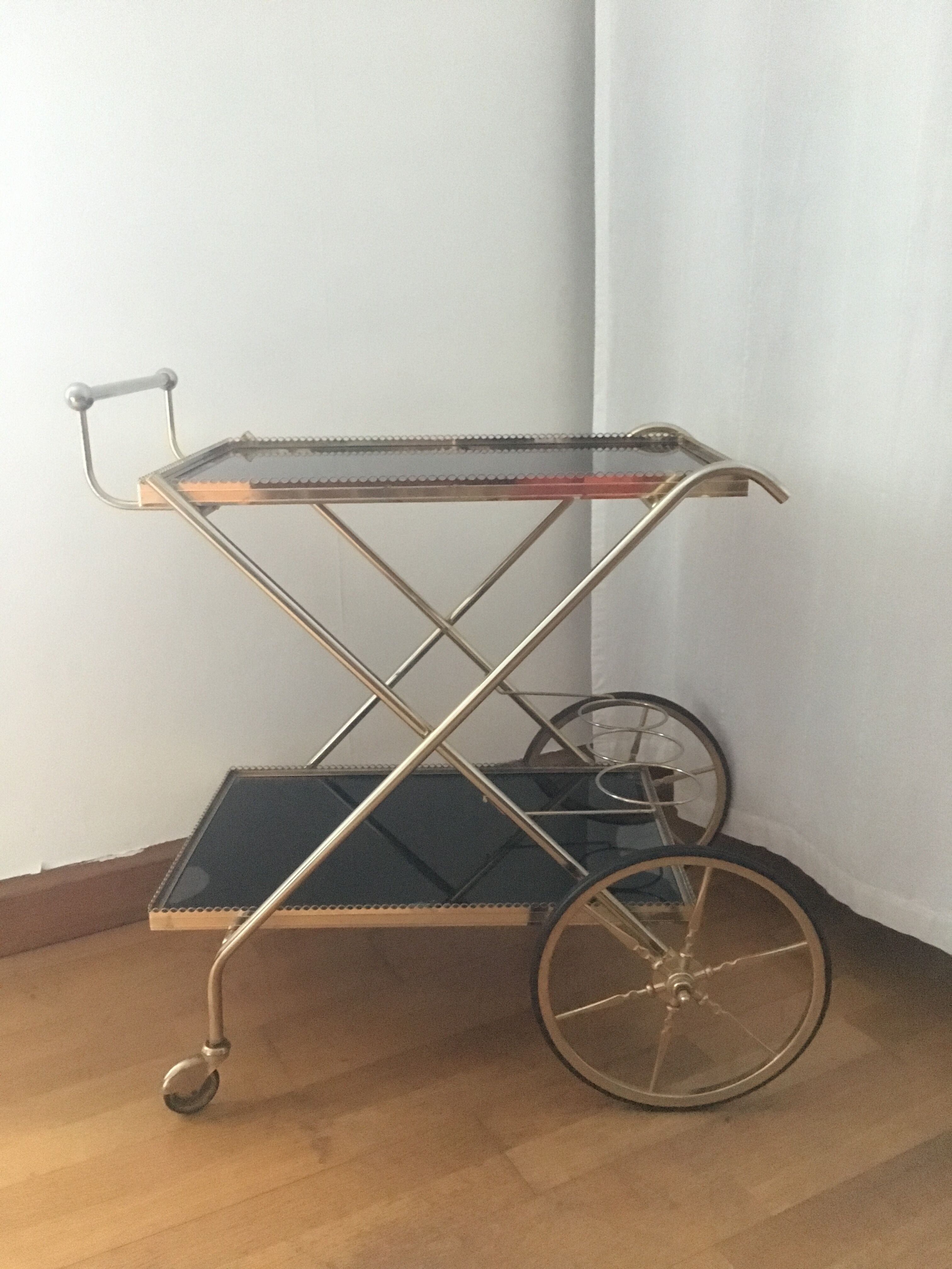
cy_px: 634
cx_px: 476
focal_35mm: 29
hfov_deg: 48.2
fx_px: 1063
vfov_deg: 61.7
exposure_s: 1/17
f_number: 2.2
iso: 1600
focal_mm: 4.15
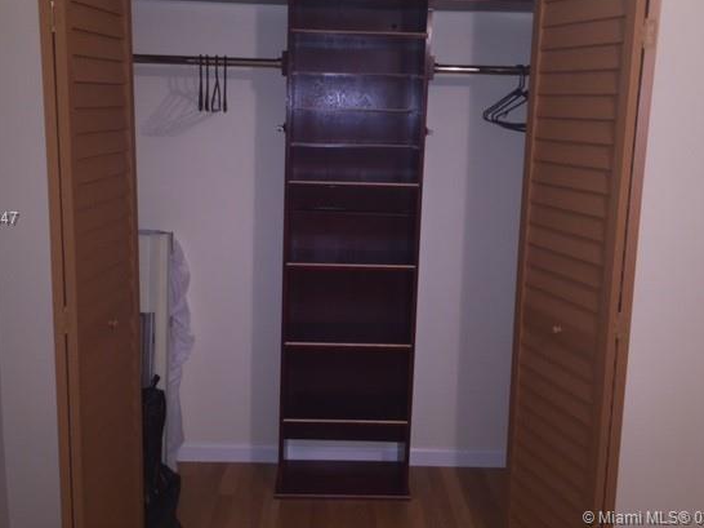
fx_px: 691
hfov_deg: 54.0
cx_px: 346
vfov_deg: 41.6
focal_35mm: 34
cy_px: 219
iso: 50
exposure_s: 1/16
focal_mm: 4.15
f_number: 2.2
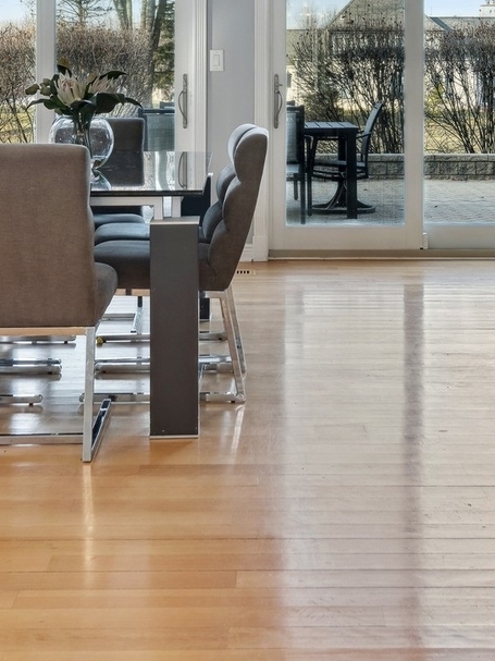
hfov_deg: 24.8
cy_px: 83
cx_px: 280
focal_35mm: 59
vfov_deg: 31.4
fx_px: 1125
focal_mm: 23
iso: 200
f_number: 6.7
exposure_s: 1/60
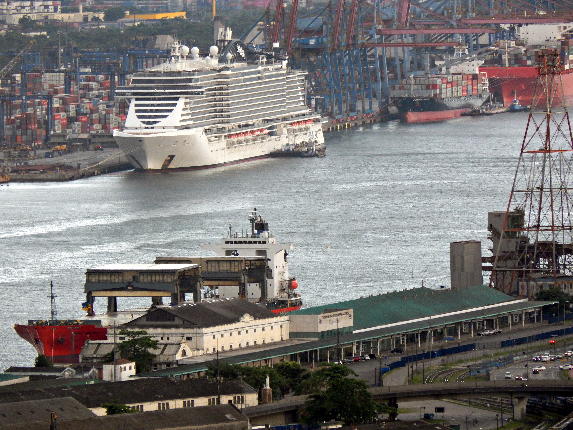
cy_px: 215
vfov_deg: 3.0
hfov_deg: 4.0
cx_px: 286
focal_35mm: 498
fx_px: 8243
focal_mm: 88.6
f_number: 5.8
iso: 220
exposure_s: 1/125
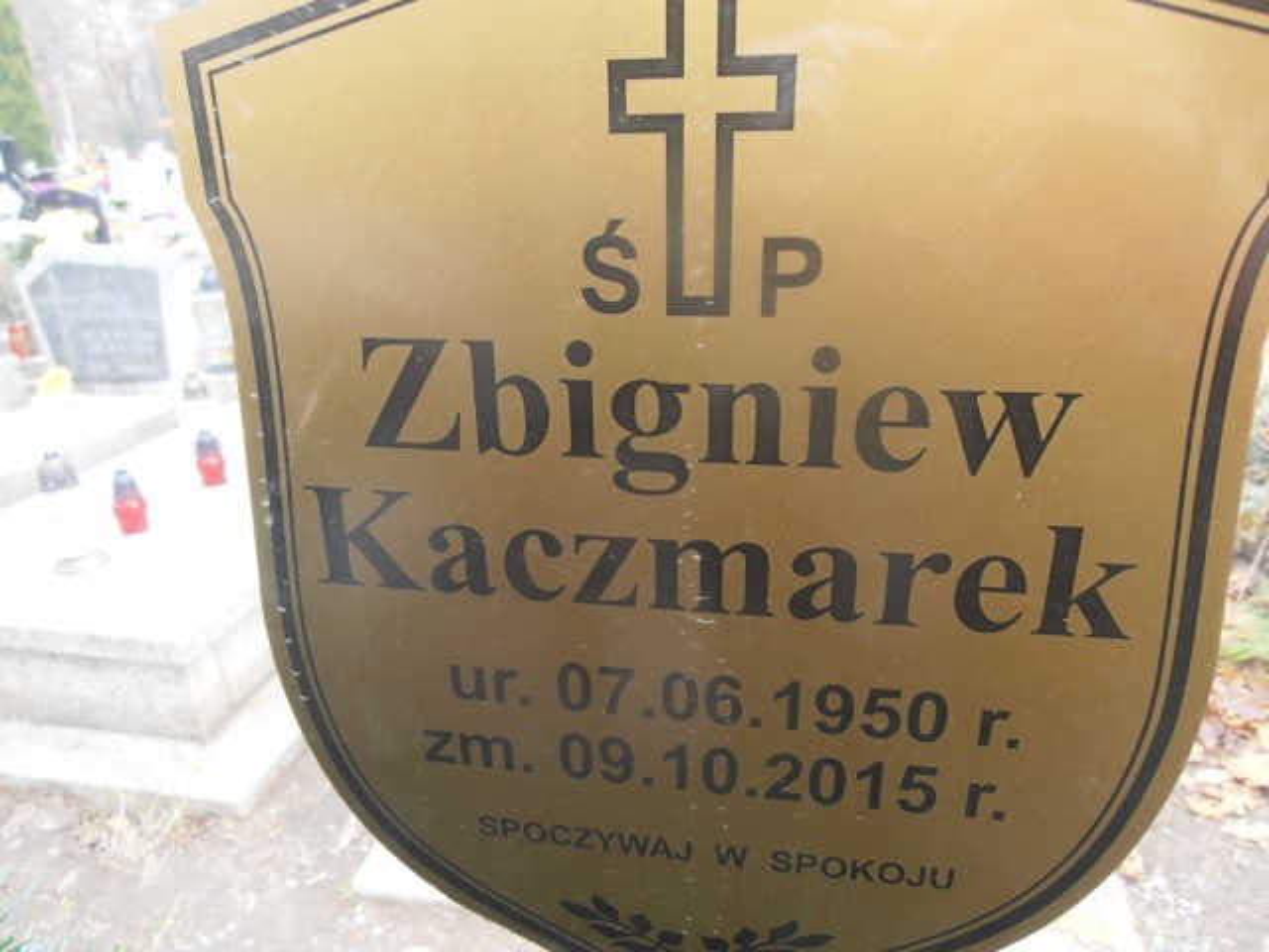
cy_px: 476
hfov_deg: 71.6
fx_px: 880
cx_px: 634
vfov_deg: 56.8
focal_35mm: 24
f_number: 3
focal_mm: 4.2
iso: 80
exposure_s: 1/40
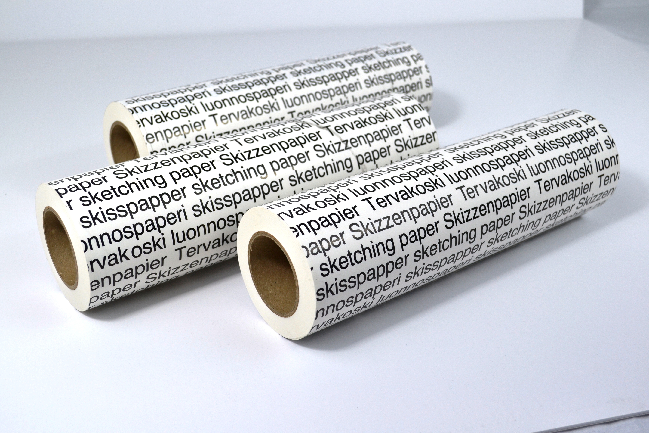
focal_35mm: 44
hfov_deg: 45.0
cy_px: 216
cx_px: 324
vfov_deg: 30.8
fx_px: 784
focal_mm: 29
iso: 320
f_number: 5.6
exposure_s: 1/125
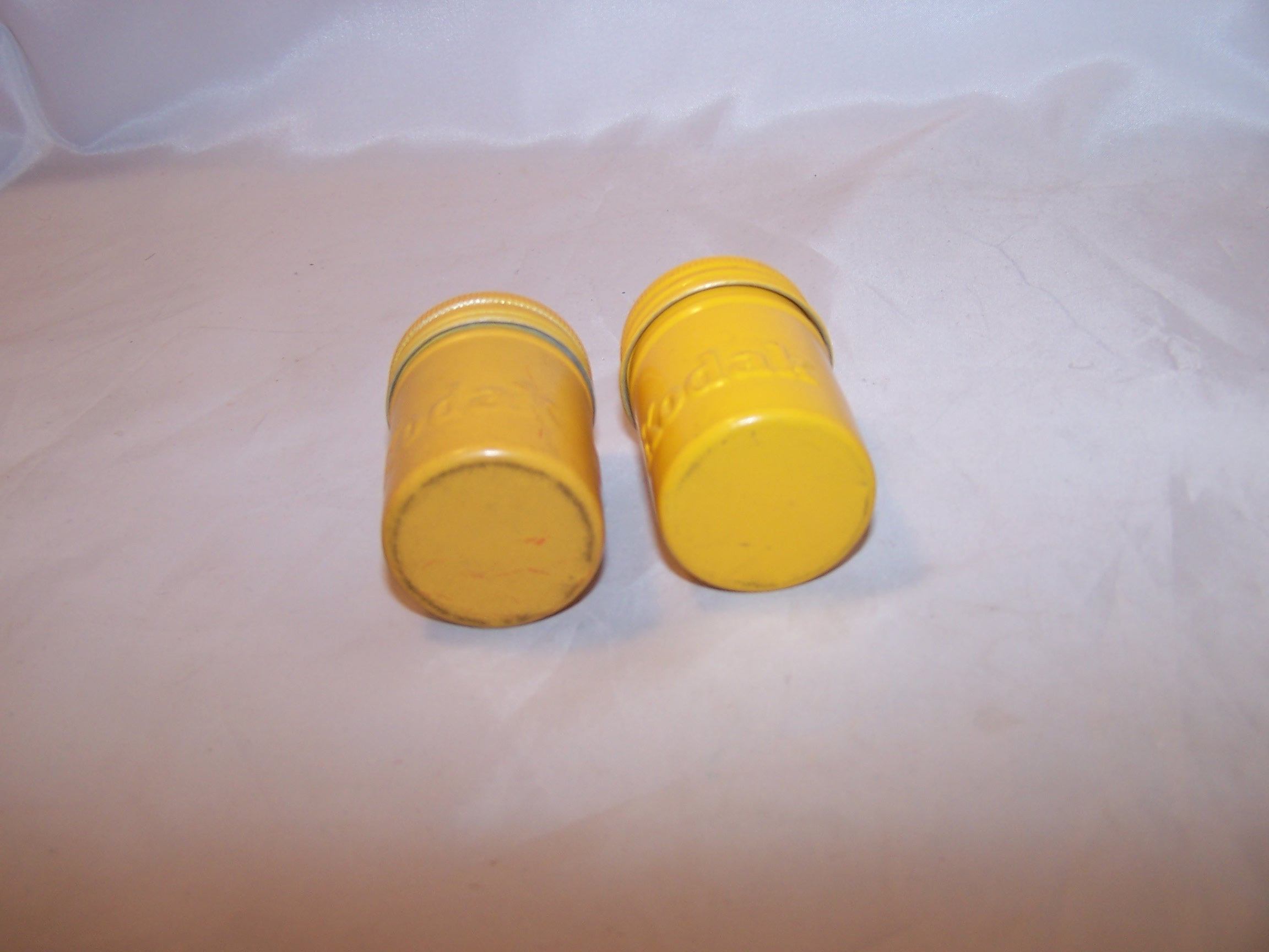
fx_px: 1393
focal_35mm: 38
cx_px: 634
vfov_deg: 37.7
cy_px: 476
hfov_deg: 49.0
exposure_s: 1/60
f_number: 2.8
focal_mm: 6.3
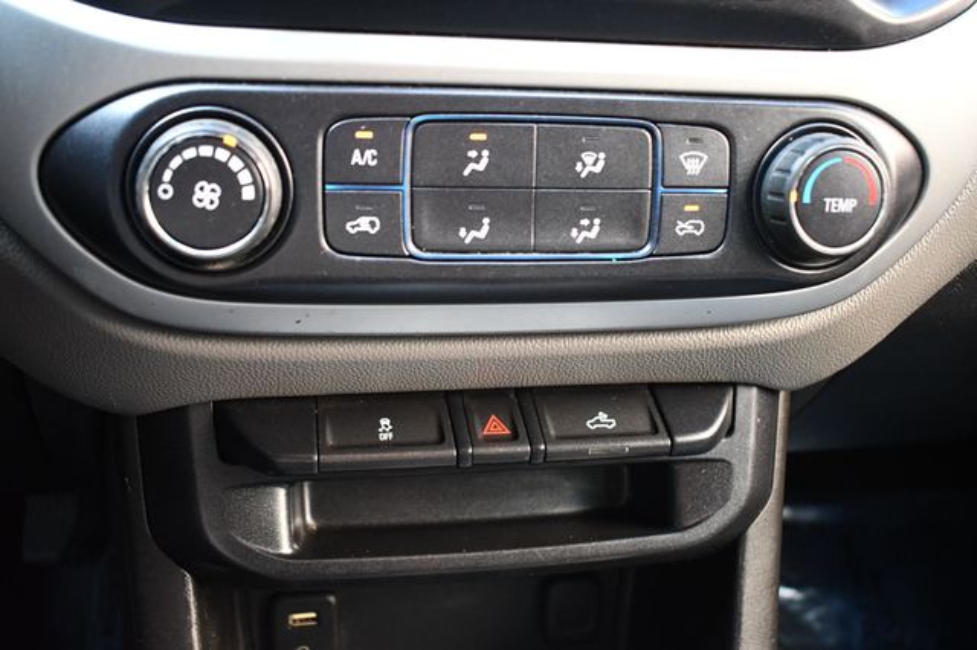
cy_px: 325
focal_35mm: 36
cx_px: 488
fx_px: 976
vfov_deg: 36.8
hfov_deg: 53.2
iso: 2200
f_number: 4
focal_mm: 24
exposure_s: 1/125
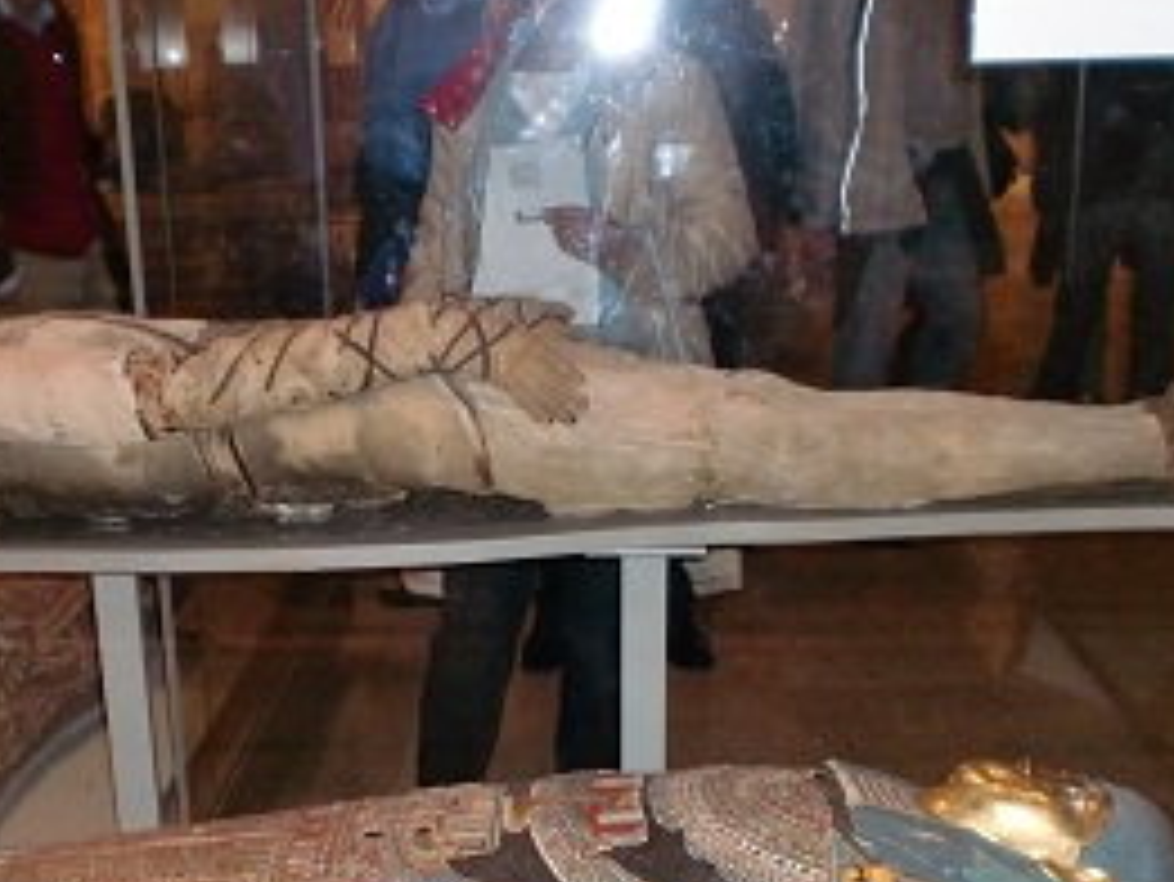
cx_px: 463
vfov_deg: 28.3
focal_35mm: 51
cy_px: 619
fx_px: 1730
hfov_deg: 37.3
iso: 400
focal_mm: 6.3
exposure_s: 1/40
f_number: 3.1
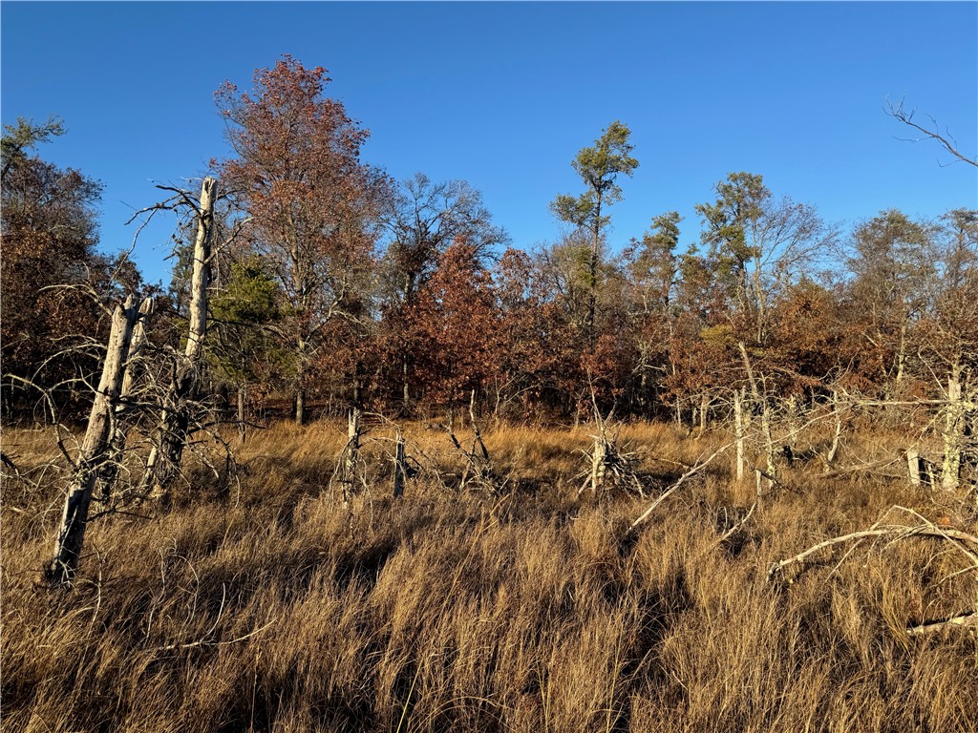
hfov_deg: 71.6
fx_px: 678
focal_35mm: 24
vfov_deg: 56.8
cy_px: 366
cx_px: 489
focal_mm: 6.76
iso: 80
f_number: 1.78
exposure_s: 1/2041
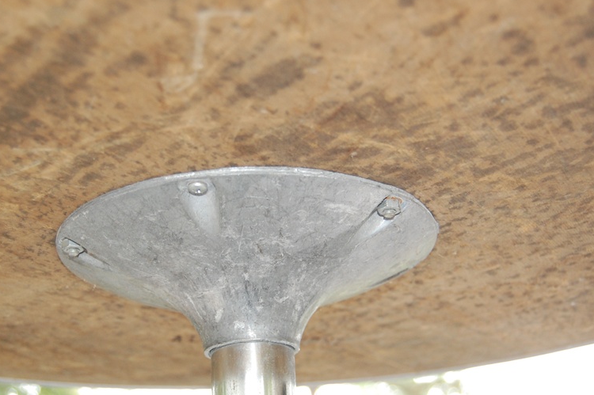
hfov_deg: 35.6
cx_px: 273
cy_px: 231
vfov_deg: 24.1
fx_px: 923
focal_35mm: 56
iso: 800
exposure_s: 1/80
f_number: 4.2
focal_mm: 28
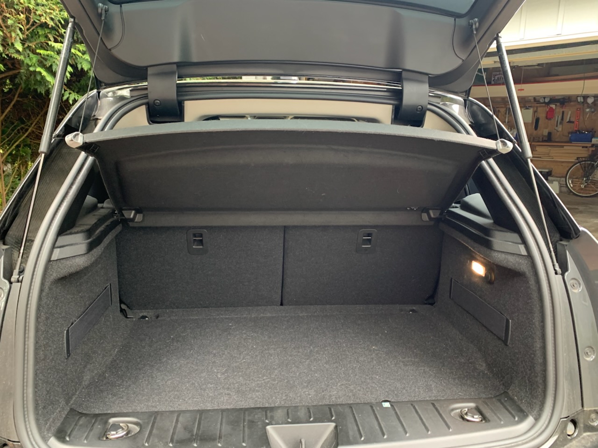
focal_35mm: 26
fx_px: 449
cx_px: 299
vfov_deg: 53.1
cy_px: 224
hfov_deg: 67.3
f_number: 1.8
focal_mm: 4.25
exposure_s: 1/60
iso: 200
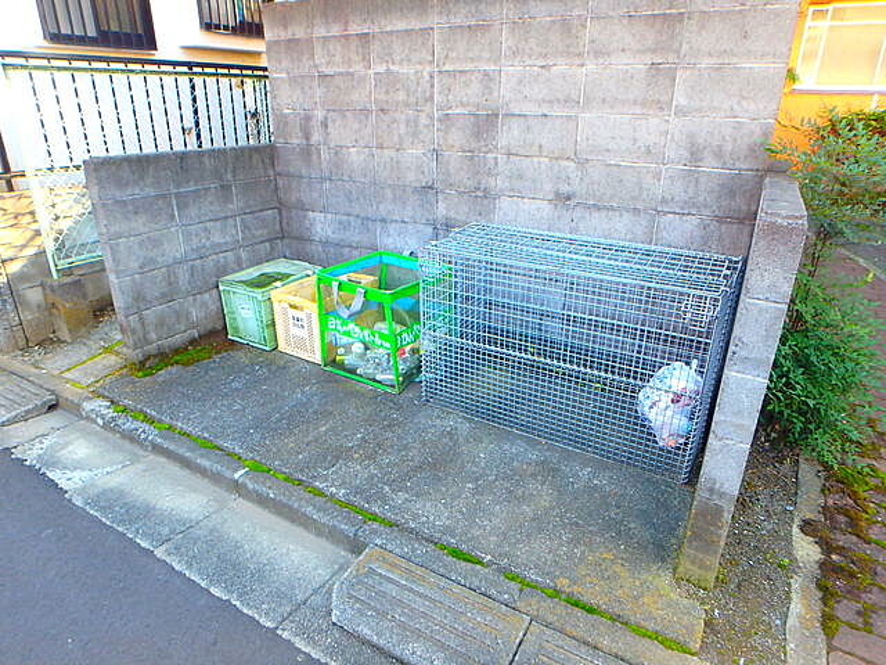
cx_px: 443
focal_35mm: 21
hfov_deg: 79.0
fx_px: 537
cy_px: 332
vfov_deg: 63.4
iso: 200
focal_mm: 3.7
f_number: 3.5
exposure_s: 1/50
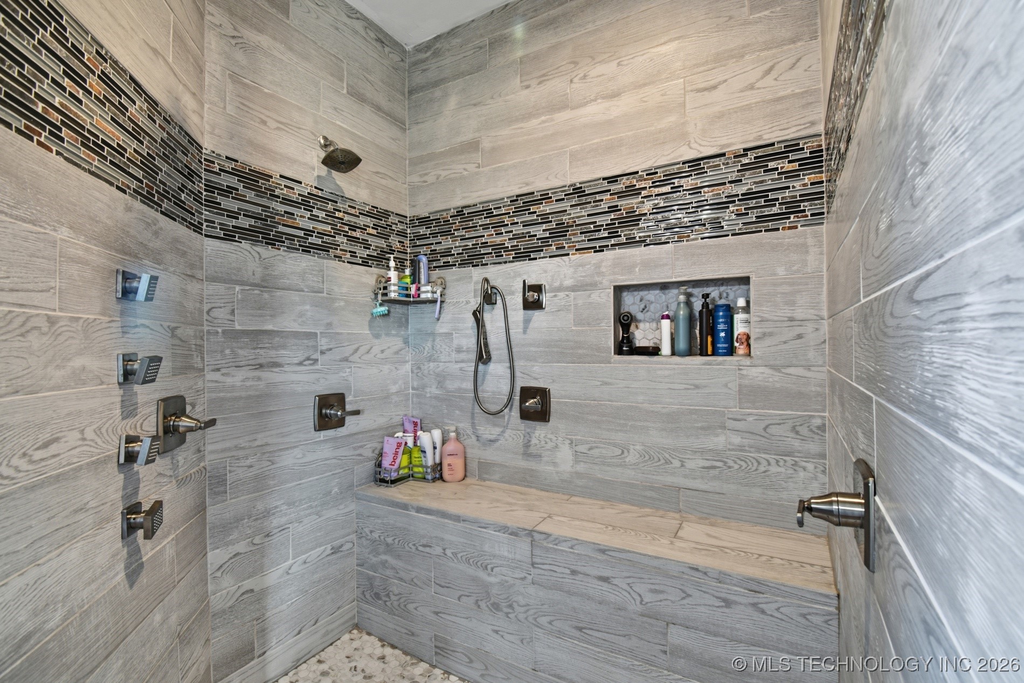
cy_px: 342
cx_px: 512
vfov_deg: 77.3
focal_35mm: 15
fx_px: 427
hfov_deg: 100.4
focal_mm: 10
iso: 250
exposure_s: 1/10
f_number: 13
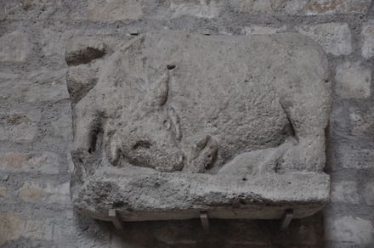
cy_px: 124
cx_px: 187
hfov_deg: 21.0
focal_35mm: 98
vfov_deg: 14.0
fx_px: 1011
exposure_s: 1/50
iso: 500
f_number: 5
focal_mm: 65
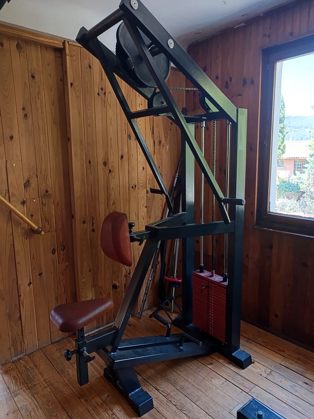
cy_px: 210
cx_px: 157
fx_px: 290
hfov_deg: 56.8
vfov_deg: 71.6
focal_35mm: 24
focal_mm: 5.31
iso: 866
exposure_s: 1/50
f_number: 1.7
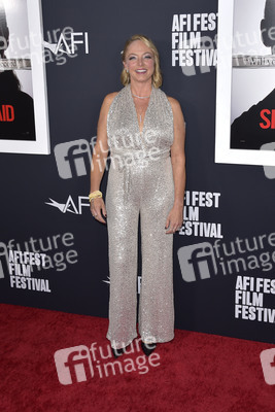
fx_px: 435
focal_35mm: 38
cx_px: 138
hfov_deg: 35.1
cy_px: 206
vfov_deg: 50.7
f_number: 6.3
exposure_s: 1/200
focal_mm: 38
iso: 500
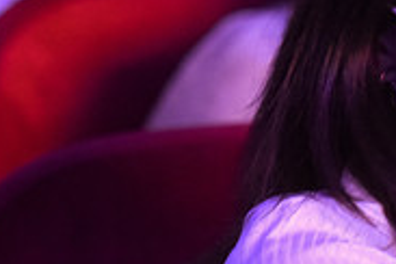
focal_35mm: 524
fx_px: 5764
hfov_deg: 3.9
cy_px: 87
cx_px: 612
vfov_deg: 2.6
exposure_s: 1/60
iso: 4000
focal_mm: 120
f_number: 2.8
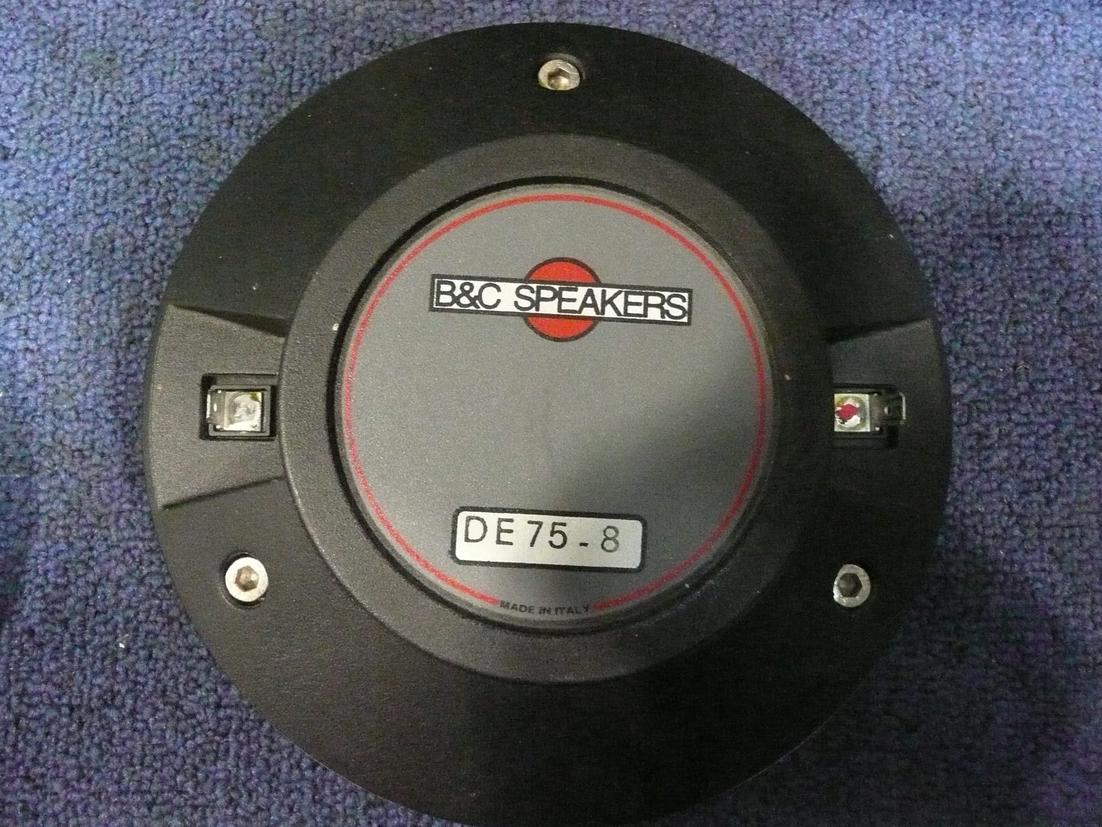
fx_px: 891
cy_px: 414
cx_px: 551
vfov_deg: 49.7
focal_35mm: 28
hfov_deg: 63.4
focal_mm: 4.6
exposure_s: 1/13
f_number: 3.3
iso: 1250
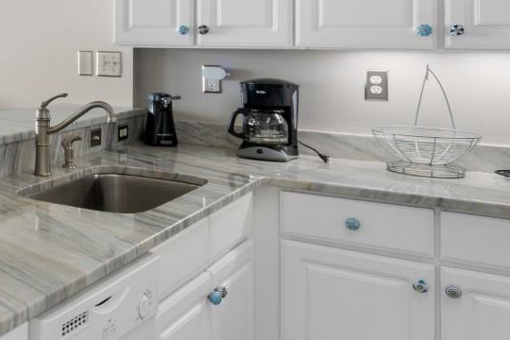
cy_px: 26
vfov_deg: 27.0
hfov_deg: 29.9
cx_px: -198
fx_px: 680
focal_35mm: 48
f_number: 4.8
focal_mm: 11
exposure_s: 1/13
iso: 100
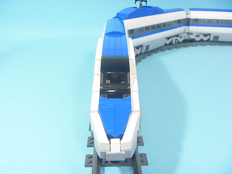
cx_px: 116
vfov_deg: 40.7
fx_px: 235
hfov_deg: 52.6
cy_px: 87
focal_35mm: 35
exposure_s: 1/20
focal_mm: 6.3
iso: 400
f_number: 3.5
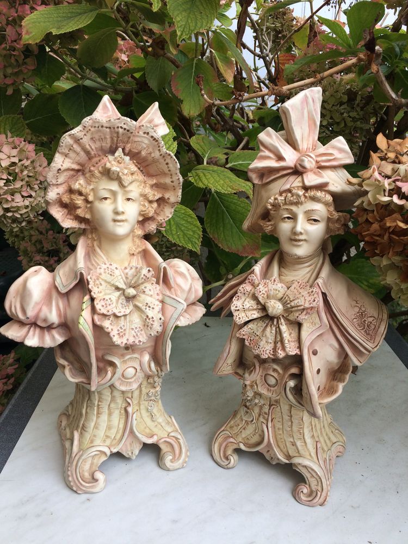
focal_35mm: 29
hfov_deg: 48.2
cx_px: 204
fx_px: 456
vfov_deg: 61.7
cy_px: 272
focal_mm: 4.15
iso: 32
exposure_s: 1/366
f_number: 2.2
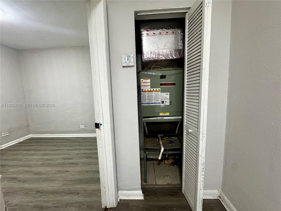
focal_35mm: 14
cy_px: 106
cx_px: 140
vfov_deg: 85.7
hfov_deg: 102.1
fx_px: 114
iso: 400
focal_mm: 2.22
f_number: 2.2
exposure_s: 1/60
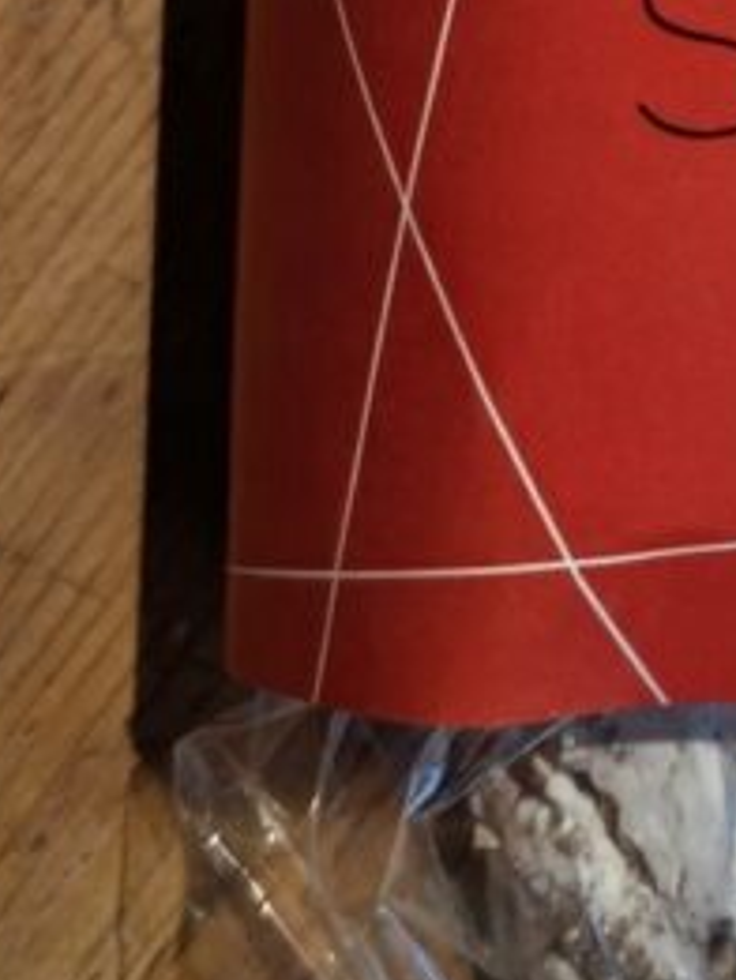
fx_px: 2663
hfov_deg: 14.7
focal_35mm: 94
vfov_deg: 18.4
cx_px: 1085
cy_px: -499
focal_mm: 6.9
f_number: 1.68
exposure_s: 1/44.4
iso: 145
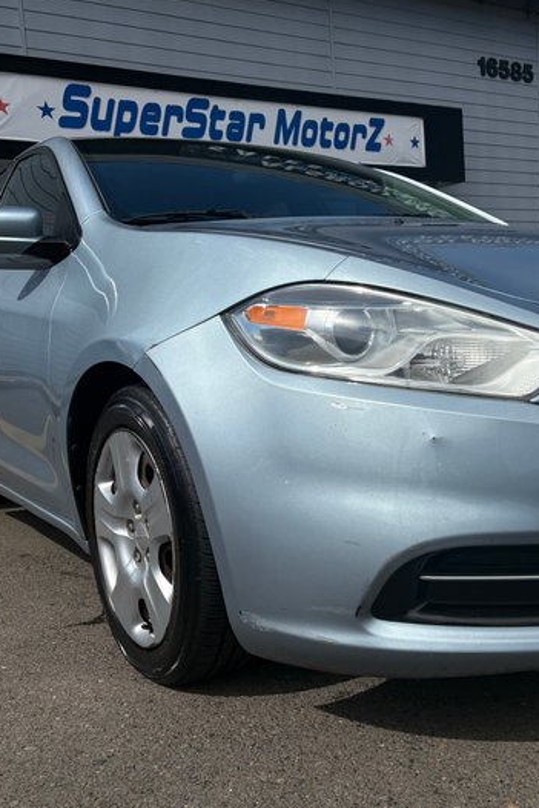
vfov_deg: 51.9
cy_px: 409
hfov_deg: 35.4
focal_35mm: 37
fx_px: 830
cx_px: 385
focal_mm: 5.96
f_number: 1.6
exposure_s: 1/7813
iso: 50
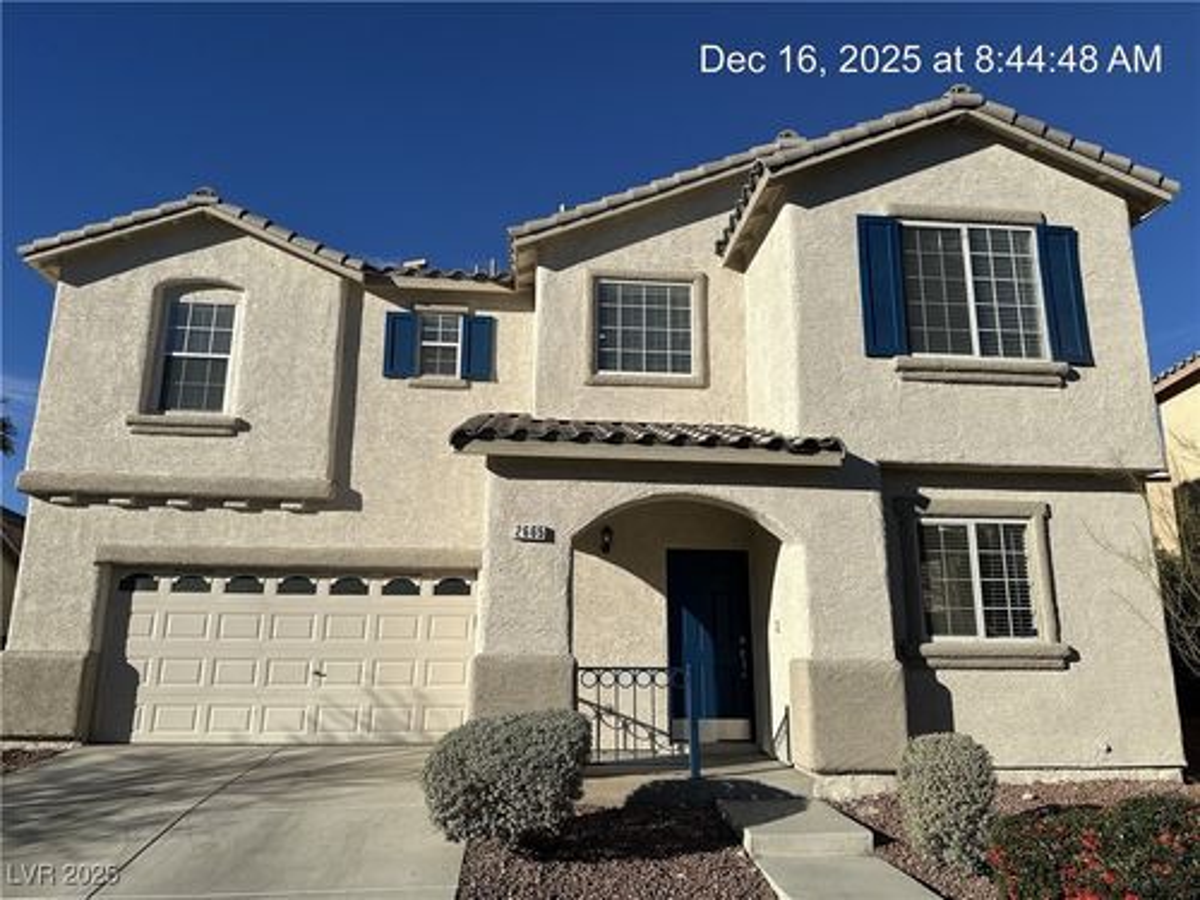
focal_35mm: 24
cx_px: 600
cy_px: 450
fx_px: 832
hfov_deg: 71.6
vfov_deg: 56.8
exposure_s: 1/8929
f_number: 1.78
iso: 80
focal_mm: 6.86
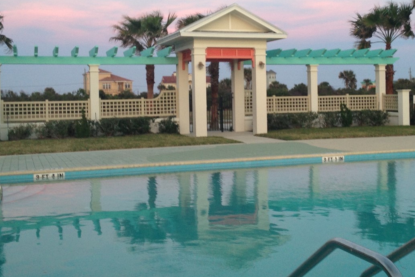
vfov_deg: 25.4
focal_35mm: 53
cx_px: 231
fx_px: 611
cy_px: 96
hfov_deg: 37.5
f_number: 2.4
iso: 64
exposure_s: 1/20
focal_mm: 4.13
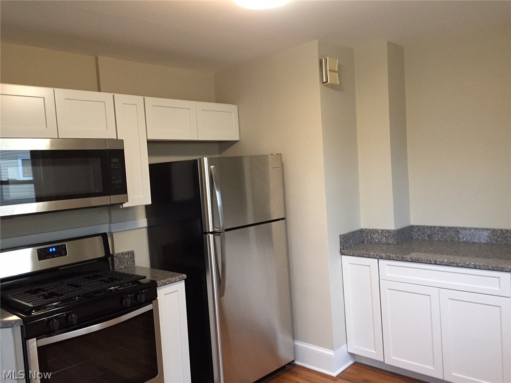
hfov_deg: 61.7
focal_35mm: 29
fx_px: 428
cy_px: 192
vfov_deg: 48.2
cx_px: 256
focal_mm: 4.15
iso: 200
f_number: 2.2
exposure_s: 1/30
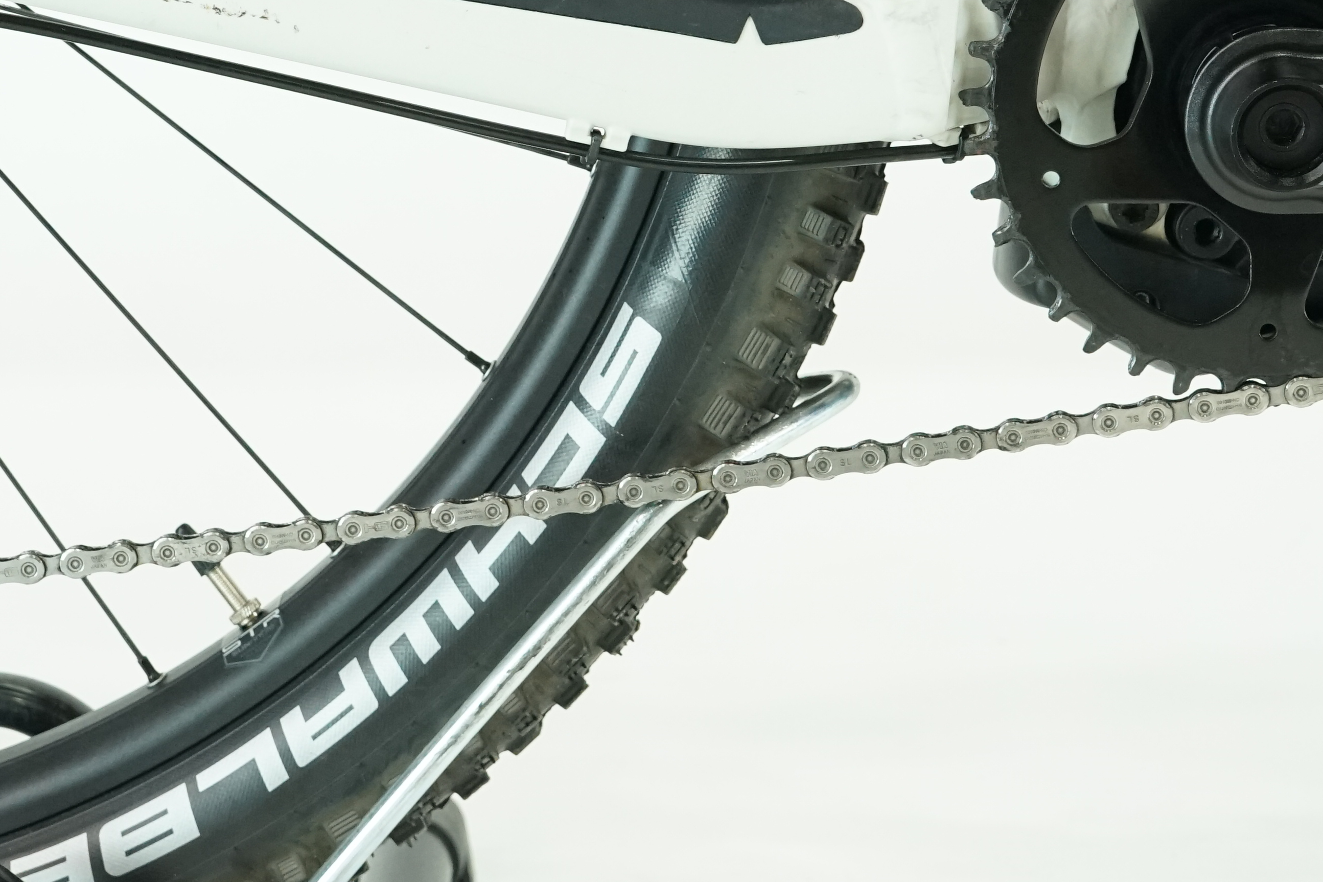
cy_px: 118
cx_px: 605
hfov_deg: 21.5
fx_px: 3491
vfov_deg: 14.3
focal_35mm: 95
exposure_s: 1/200
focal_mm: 41
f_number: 5.6
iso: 2500
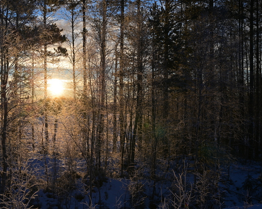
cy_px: 105
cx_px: 101
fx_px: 450
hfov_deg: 32.4
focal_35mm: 58
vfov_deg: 26.2
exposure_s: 1/200
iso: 100
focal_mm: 50
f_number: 11
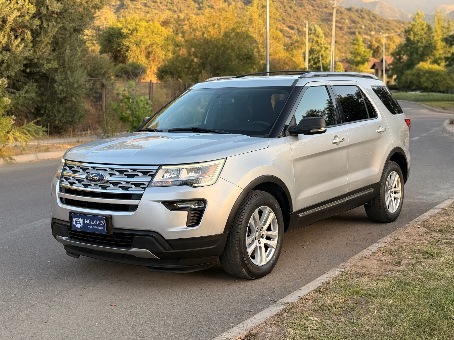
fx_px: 630
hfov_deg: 39.7
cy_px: 170
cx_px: 227
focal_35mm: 48
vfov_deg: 30.3
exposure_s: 1/386
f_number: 1.78
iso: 64
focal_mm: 6.76
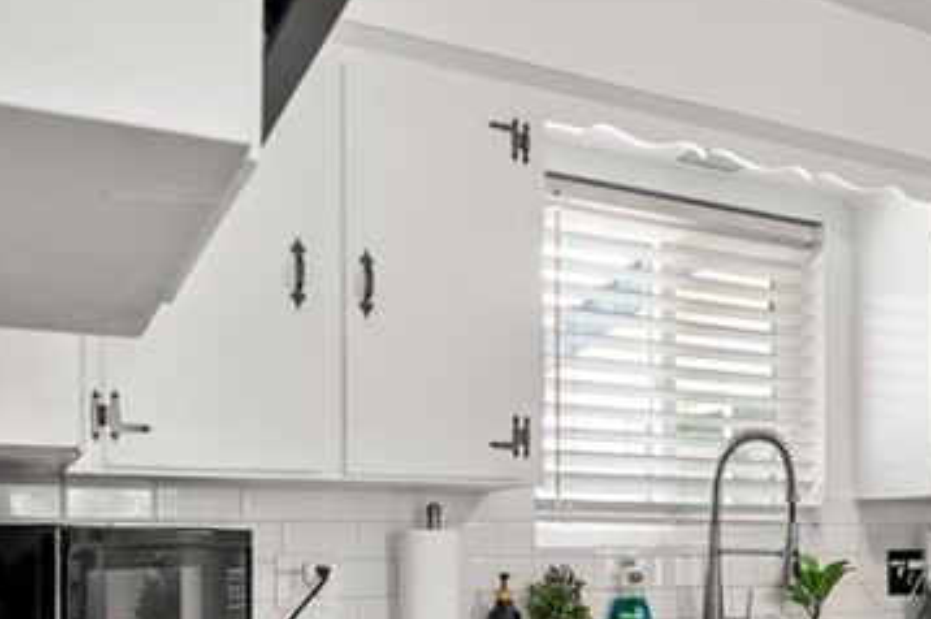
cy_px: 659
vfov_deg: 30.3
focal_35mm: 40
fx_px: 1033
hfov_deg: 47.0
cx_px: 676
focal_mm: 14
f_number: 9
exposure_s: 1/1.67
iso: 250
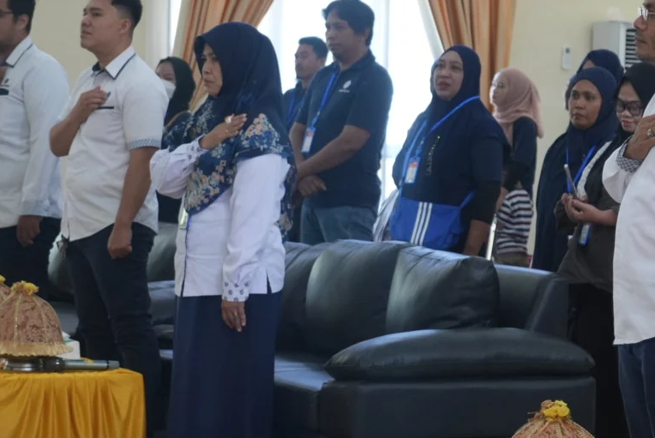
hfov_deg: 13.8
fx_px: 2695
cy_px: 261
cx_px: 512
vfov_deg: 9.3
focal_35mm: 148
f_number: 5.6
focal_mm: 70
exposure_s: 1/80
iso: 2500
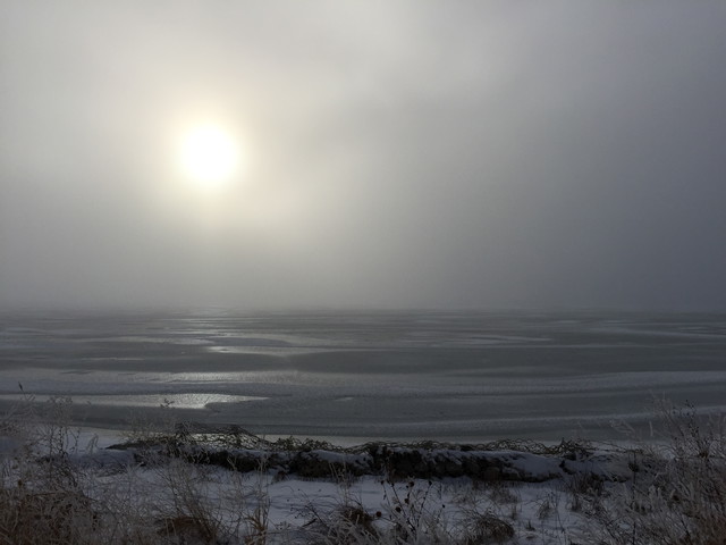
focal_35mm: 29
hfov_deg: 61.7
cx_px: 363
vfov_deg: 48.2
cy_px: 272
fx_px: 608
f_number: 2.2
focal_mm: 4.15
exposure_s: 1/6623
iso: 32
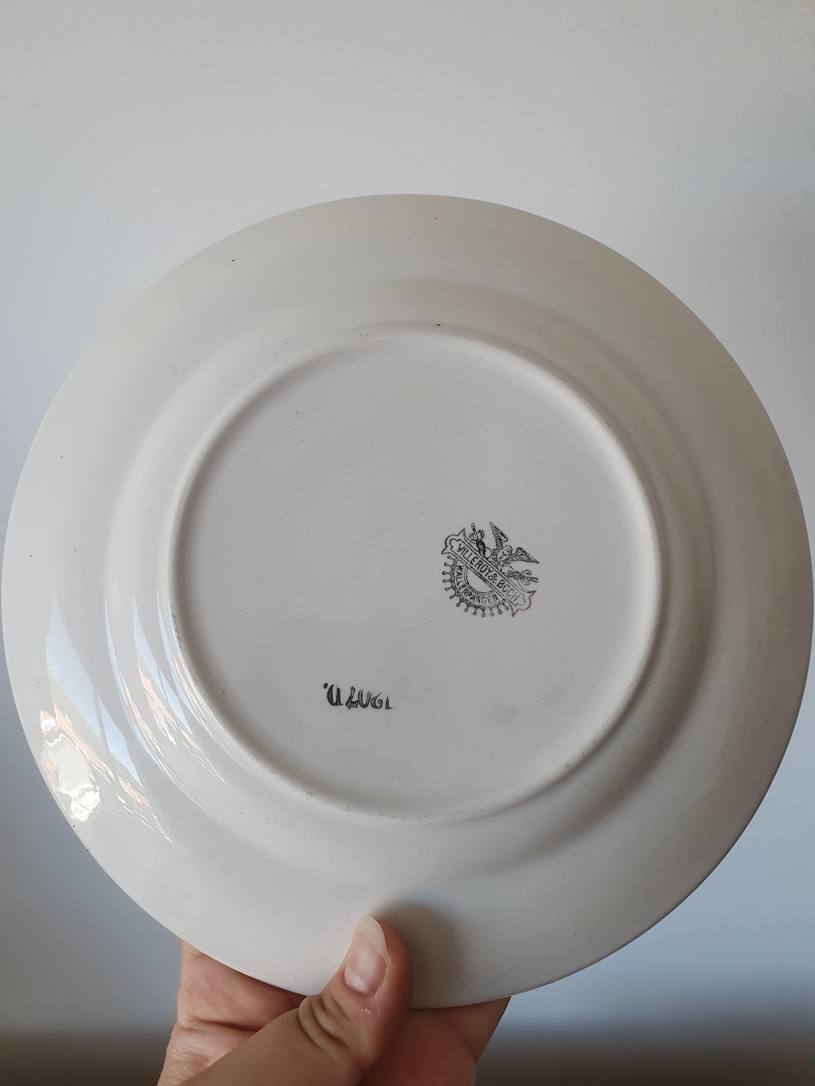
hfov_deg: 53.1
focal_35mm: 26
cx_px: 408
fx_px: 816
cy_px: 543
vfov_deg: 67.3
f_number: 2.4
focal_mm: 4.32
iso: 100
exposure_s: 1/100
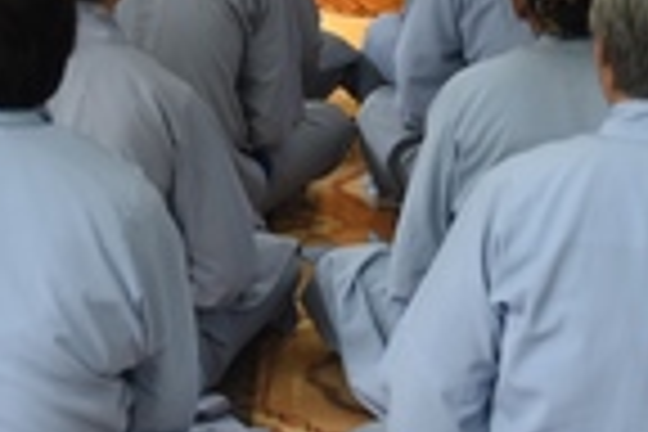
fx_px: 2520
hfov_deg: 14.7
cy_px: -144
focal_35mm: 140
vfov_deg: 9.6
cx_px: 292
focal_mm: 31
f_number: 4
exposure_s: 1/60
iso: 560
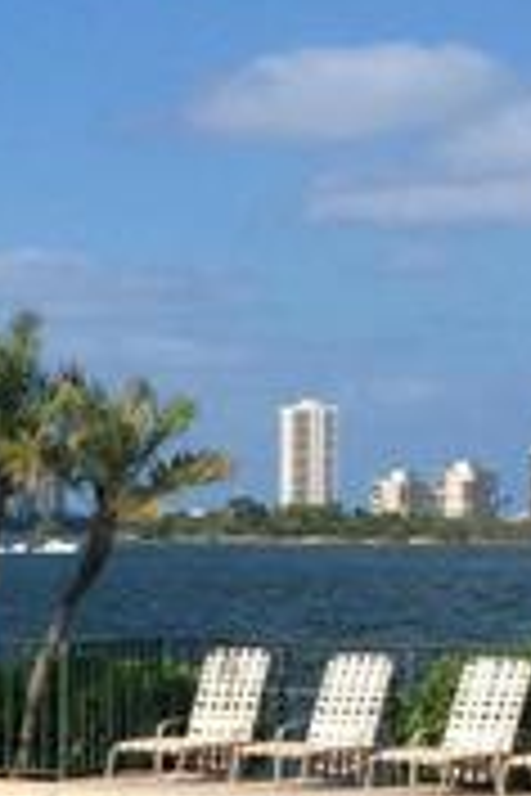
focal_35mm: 144
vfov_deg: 14.0
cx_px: 7
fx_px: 3186
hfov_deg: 9.5
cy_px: 805
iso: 32
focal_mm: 3.3
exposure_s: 1/2045
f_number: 2.4
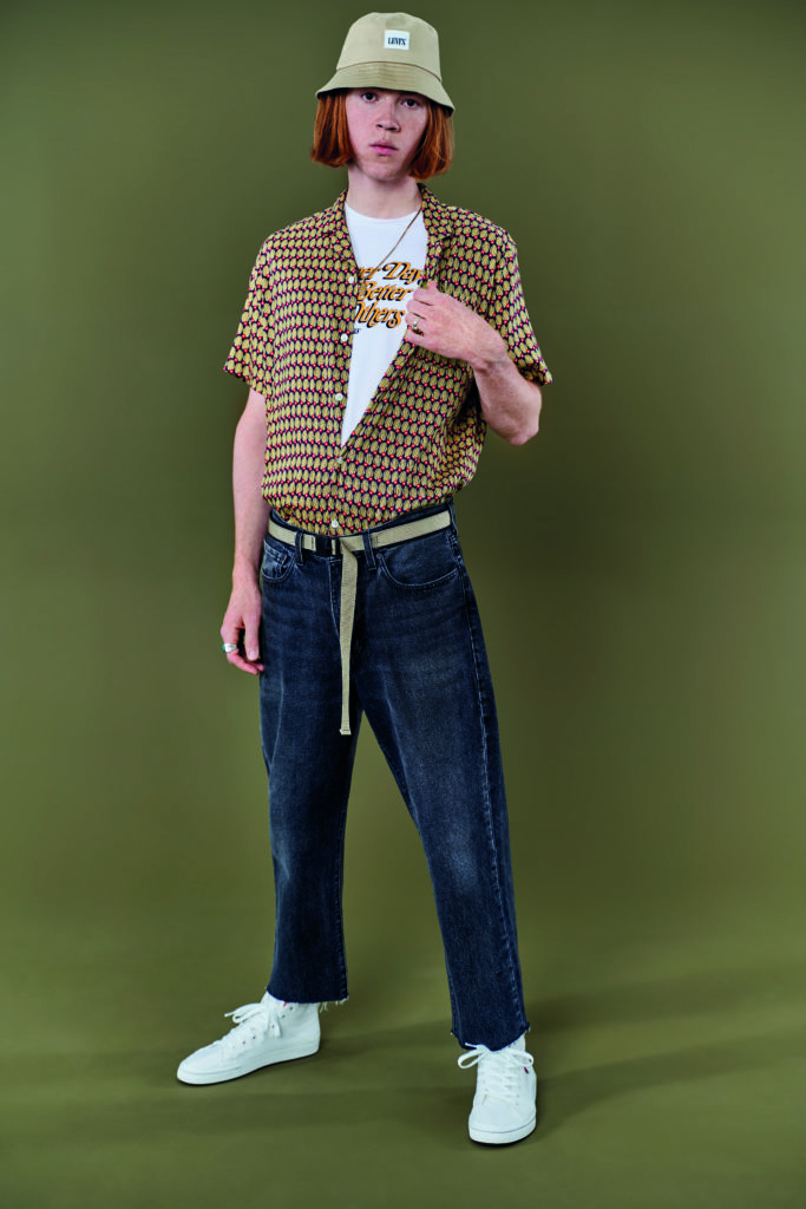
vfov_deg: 34.5
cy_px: 604
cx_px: 403
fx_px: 1947
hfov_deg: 23.4
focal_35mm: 58
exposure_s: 1/160
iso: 100
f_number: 3.2
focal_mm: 58
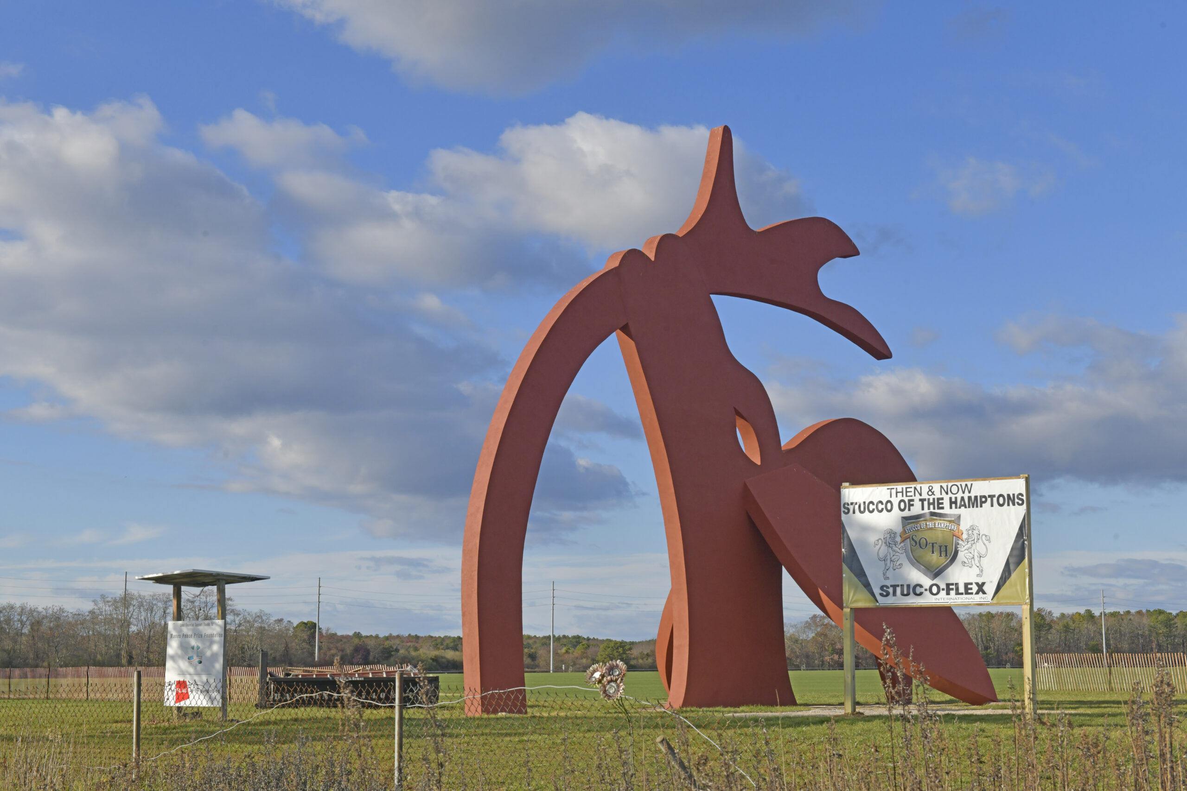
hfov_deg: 38.2
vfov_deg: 26.0
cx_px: 594
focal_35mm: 52
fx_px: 1715
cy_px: 396
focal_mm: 52
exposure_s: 1/800
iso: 640
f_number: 14
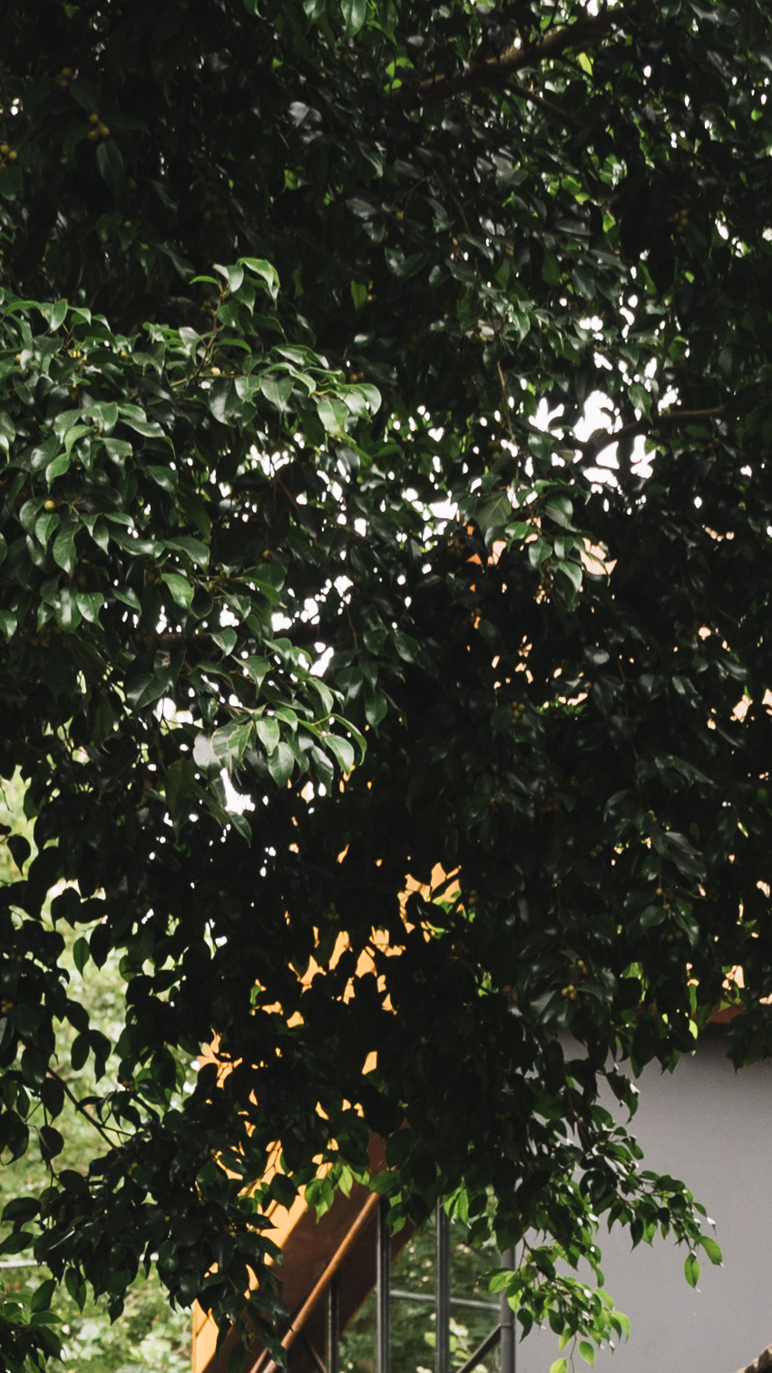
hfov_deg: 12.1
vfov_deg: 18.2
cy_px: 2242
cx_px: 530
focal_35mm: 100
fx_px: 3639
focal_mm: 24
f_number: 4.5
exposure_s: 1/125
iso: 500
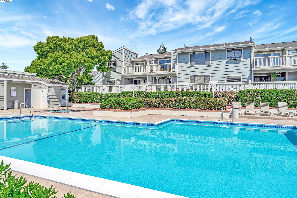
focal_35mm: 23
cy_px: 99
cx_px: 148
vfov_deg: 55.1
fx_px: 190
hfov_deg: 76.1
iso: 160
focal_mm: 23
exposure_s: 1/500
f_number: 10
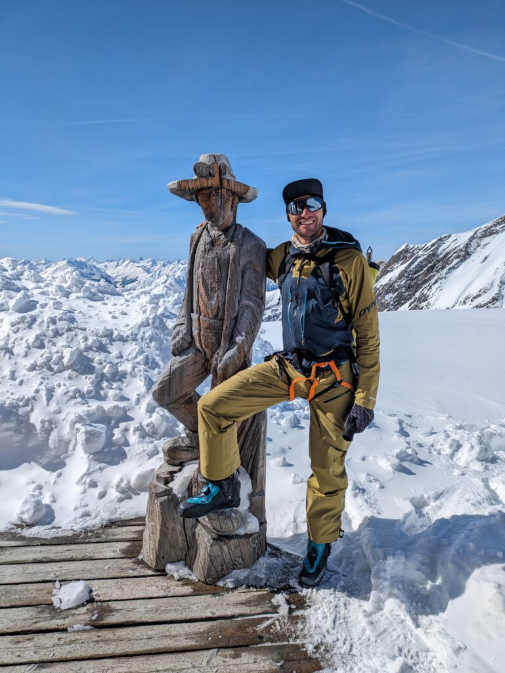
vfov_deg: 69.4
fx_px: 486
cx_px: 252
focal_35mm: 25
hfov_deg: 54.9
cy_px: 336
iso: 44
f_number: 1.89
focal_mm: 5.43
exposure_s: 1/4739
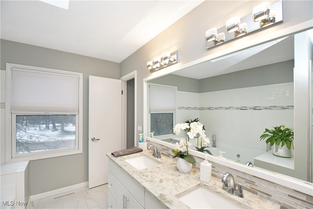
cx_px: 156
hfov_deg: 100.4
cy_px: 104
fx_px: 130
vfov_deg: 77.3
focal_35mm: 15
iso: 200
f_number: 4
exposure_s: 1/50
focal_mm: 10
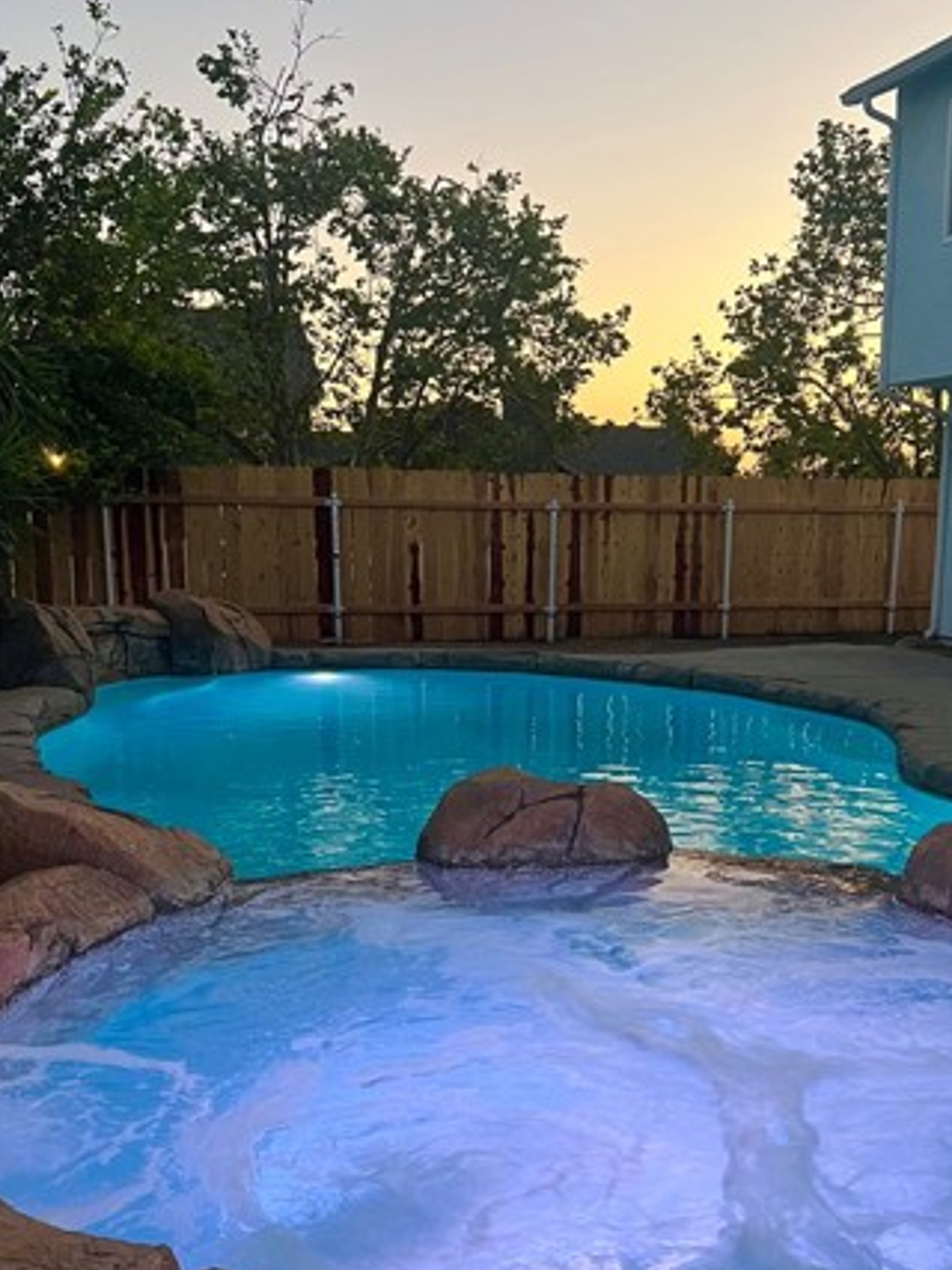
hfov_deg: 36.7
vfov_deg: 47.6
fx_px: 1431
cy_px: 764
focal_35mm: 39
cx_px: 550
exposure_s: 1/60
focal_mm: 5.7
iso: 250
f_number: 1.5
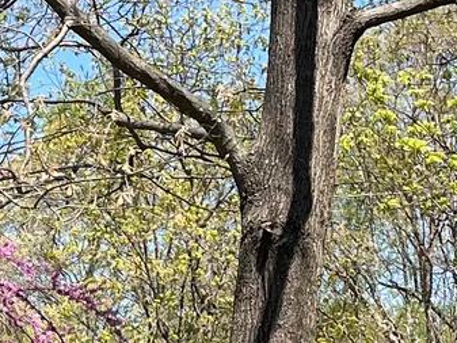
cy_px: 621
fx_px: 2087
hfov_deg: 12.4
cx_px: 50
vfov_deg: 9.0
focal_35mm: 158
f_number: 1.6
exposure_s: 1/2020
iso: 32
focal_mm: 4.2
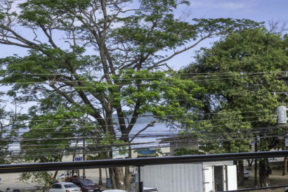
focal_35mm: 55
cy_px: 140
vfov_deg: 24.4
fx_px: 440
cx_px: 109
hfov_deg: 36.1
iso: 100
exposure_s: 1/2500
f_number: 8
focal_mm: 22
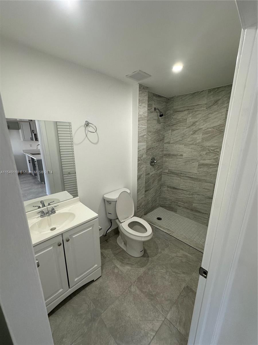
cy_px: 172
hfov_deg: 85.7
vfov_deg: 102.1
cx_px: 129
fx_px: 139
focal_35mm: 14
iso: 160
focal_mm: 2.22
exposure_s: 1/120
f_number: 2.2
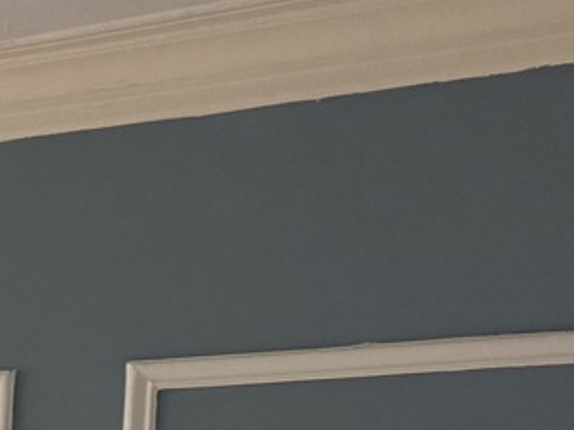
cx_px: -744
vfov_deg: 11.6
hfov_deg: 13.4
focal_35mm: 114
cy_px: 862
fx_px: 1890
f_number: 1.78
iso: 200
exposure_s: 1/120
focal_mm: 6.76
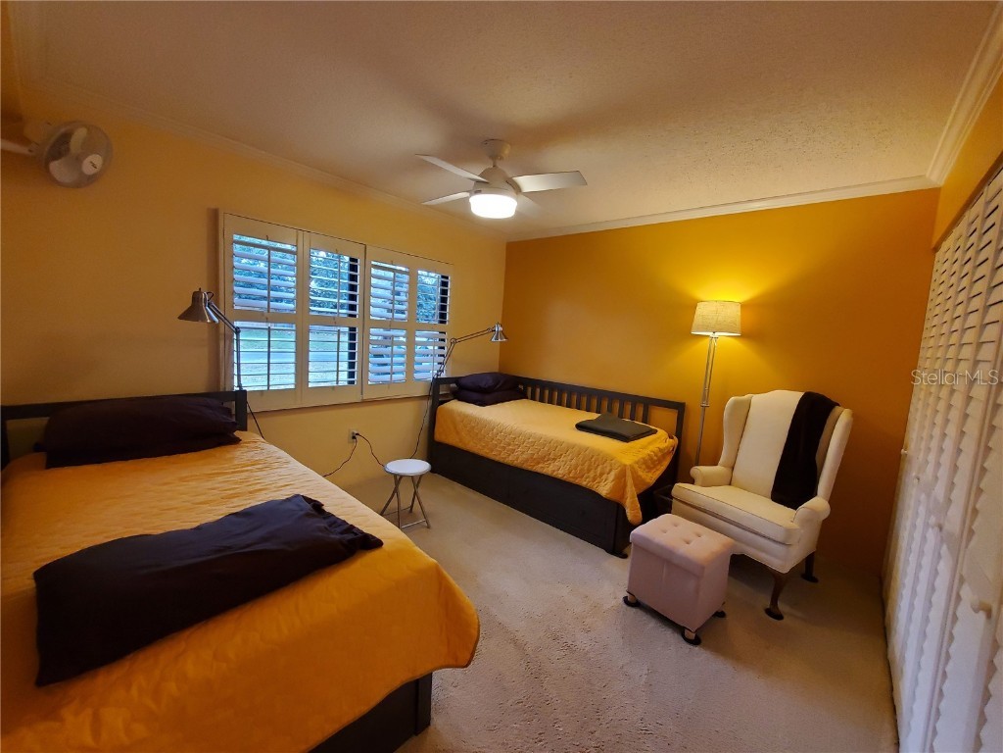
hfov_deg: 106.2
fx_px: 377
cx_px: 502
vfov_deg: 89.9
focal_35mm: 13
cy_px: 376
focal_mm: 1.8
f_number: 2.2
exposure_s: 1/60
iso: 320
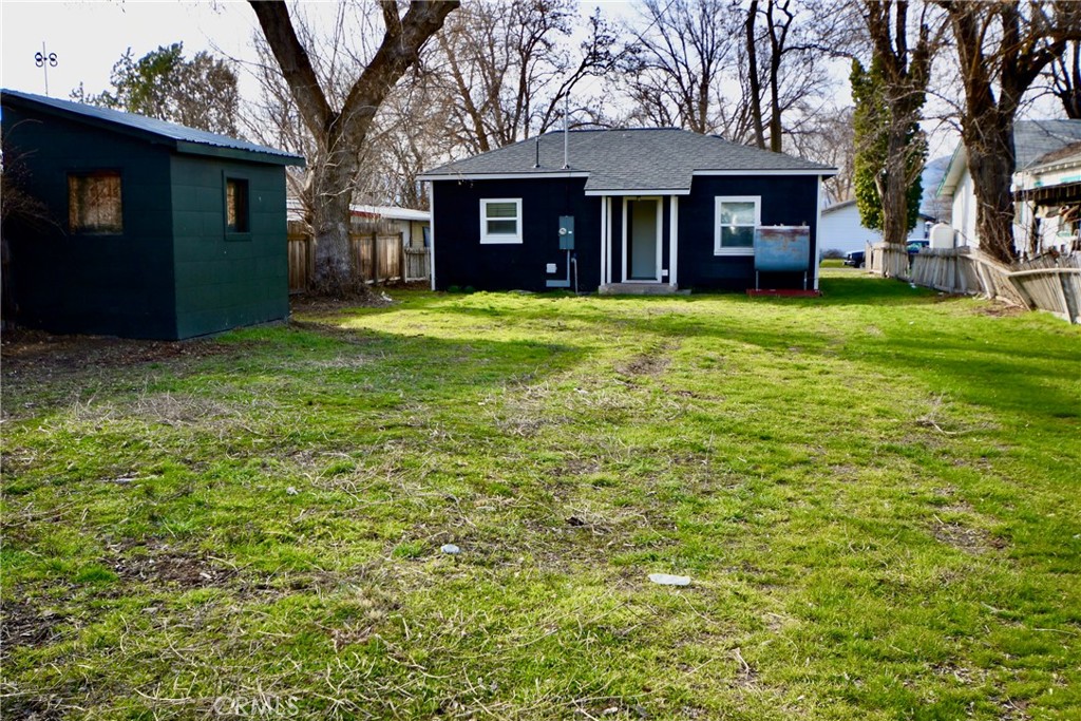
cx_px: 540
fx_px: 991
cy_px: 360
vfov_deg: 40.0
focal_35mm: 33
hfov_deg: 57.2
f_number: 6.3
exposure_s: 1/250
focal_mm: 22
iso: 200
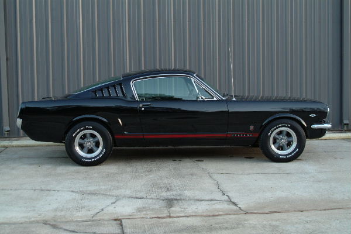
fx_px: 512
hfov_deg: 37.9
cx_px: 176
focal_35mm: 52
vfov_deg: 25.8
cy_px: 117
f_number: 4.8
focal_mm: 35
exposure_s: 1/90
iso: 400
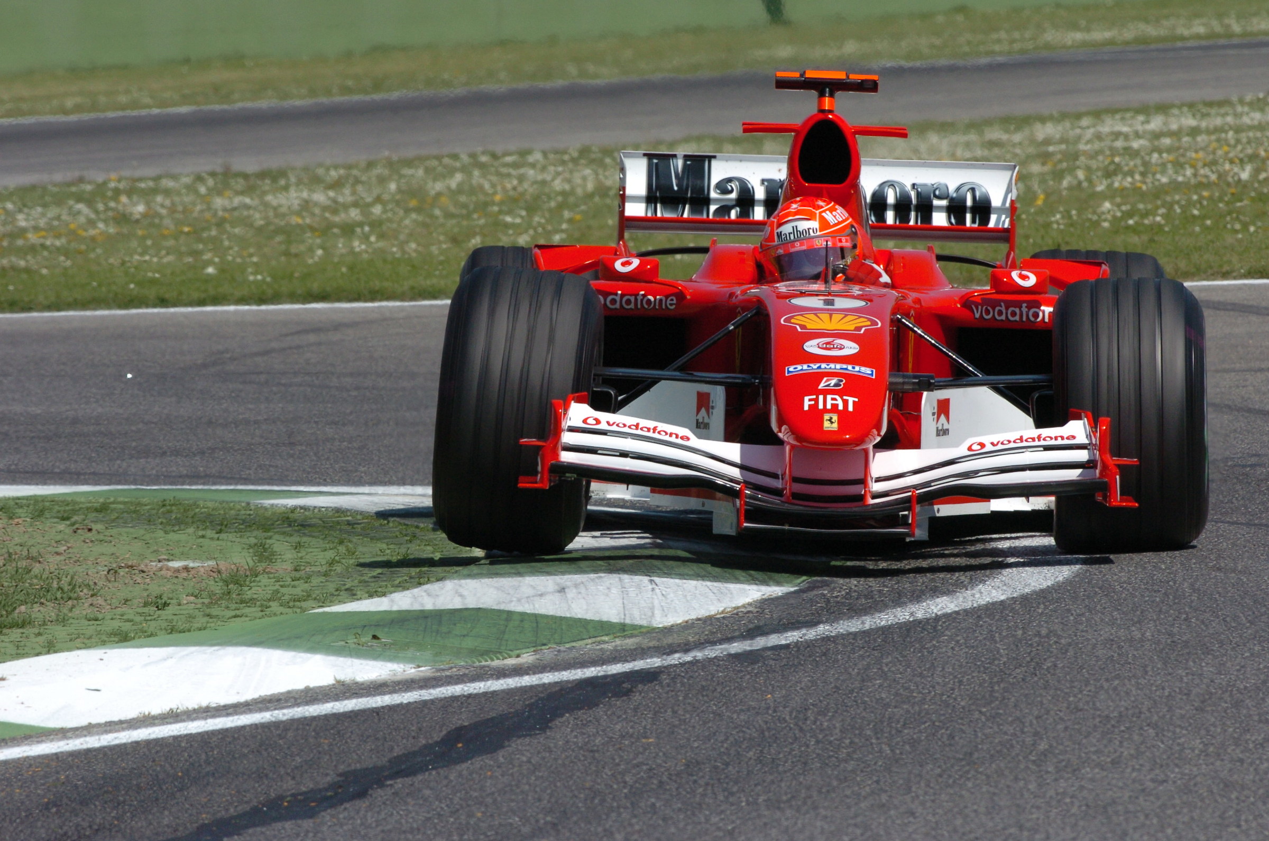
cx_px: 634
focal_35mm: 450
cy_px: 420
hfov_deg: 4.6
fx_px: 15831
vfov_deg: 3.0
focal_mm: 300
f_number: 11
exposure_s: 1/800
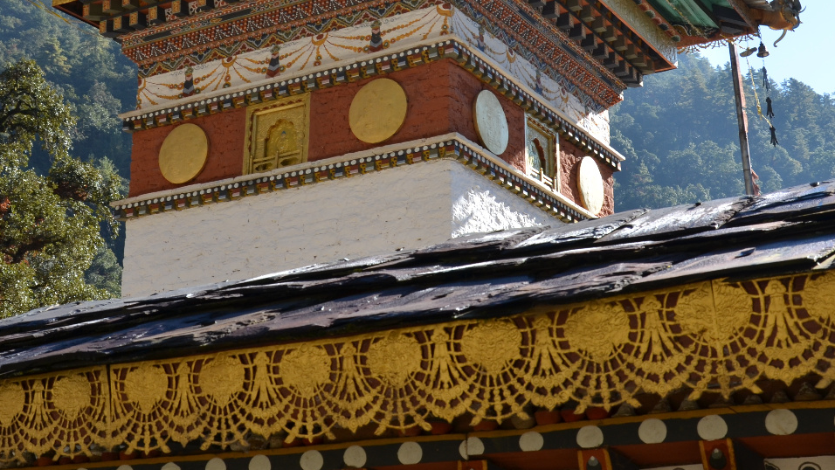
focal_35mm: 63
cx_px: 404
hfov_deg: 33.3
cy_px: 68
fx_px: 1395
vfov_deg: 18.9
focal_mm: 24
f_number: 7.1
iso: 200
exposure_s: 1/200
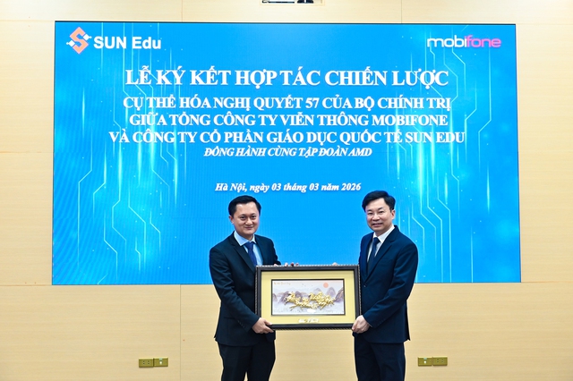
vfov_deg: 31.2
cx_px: 286
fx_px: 684
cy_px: 190
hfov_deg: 45.5
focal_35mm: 43
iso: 1600
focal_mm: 43
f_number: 5.3
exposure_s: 1/60
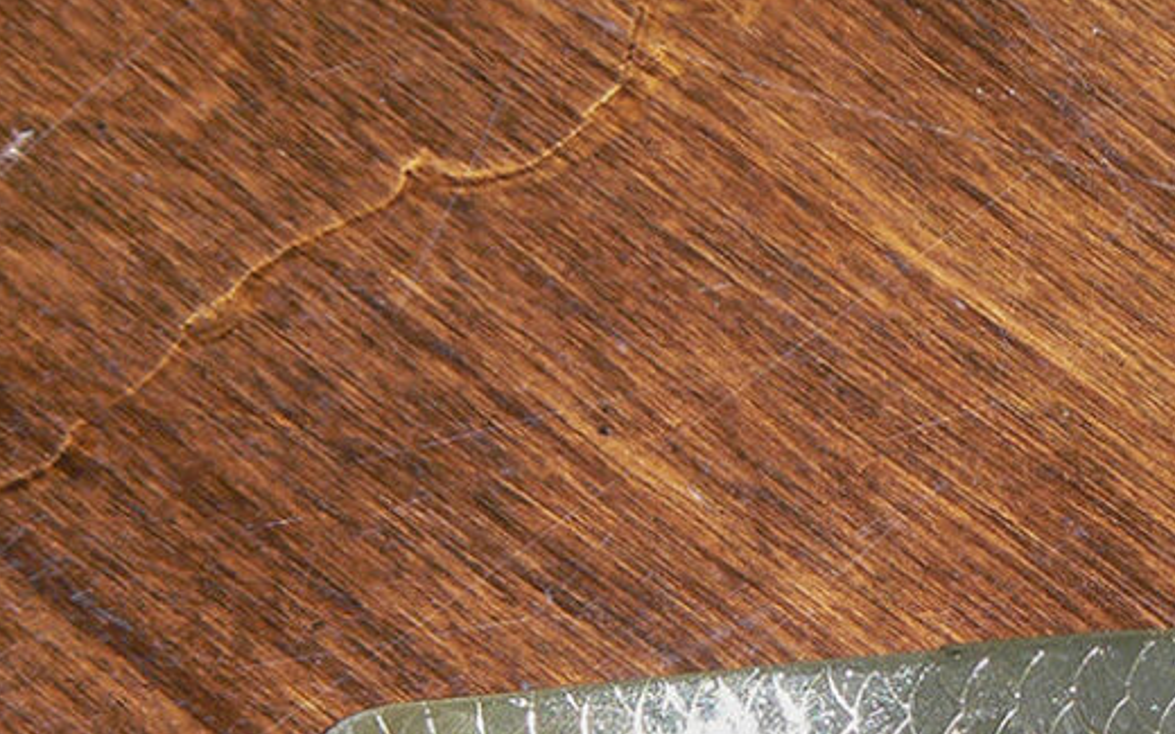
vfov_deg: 4.4
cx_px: 743
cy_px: 876
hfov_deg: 7.1
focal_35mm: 296
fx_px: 9479
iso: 100
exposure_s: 1/15
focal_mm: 20.7
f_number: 3.2
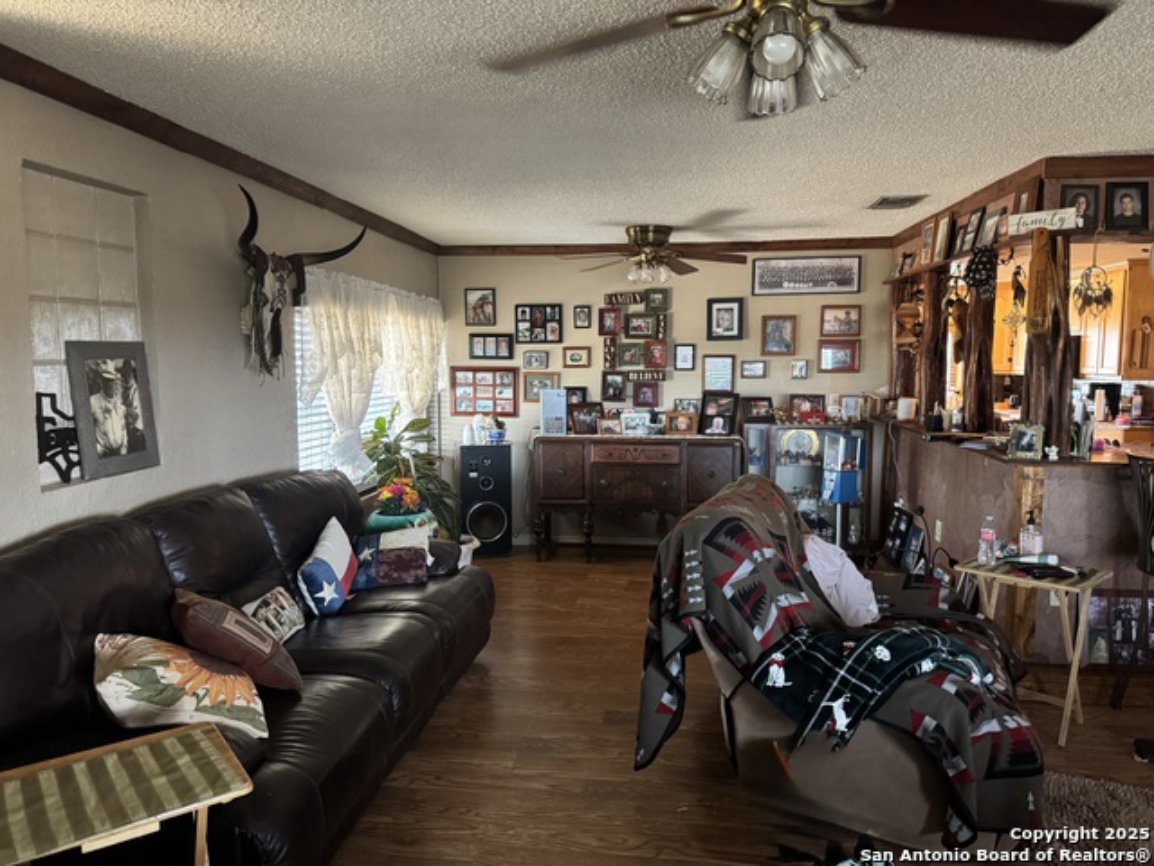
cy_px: 433
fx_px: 800
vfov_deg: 56.8
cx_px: 577
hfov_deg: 71.6
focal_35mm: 24
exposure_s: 1/40
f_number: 1.78
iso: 800
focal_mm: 6.76
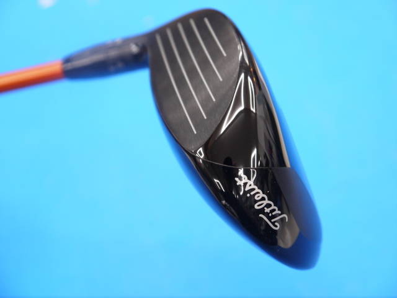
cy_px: 149
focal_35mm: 74
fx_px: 849
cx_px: 198
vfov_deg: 19.9
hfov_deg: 26.3
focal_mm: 37
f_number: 5.4
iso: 640
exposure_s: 1/80
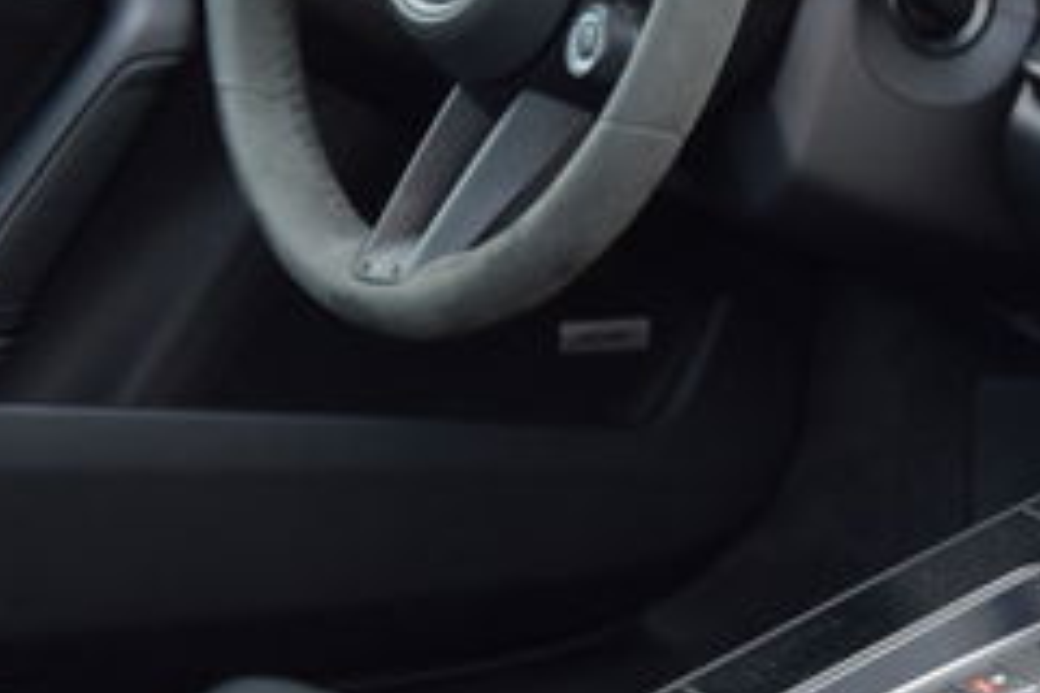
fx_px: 6933
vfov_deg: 5.7
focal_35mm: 240
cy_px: 459
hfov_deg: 8.5
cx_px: 1261
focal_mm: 50
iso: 800
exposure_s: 1/60
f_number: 5
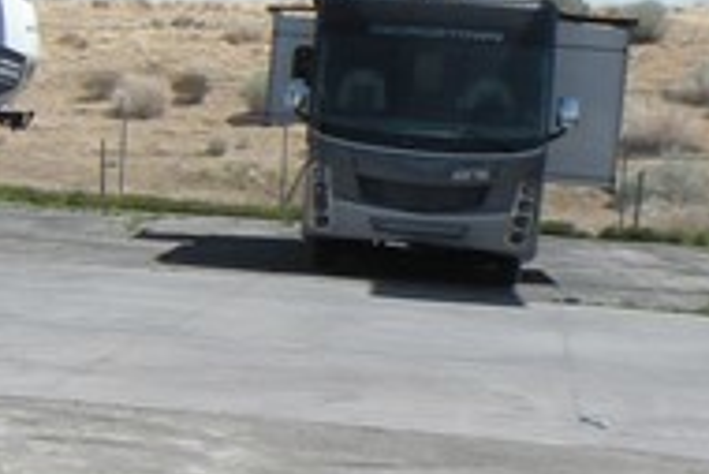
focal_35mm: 151
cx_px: -1049
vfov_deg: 9.1
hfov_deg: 11.2
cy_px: 157
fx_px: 2976
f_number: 6.3
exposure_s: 1/292
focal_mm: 4.7
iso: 64
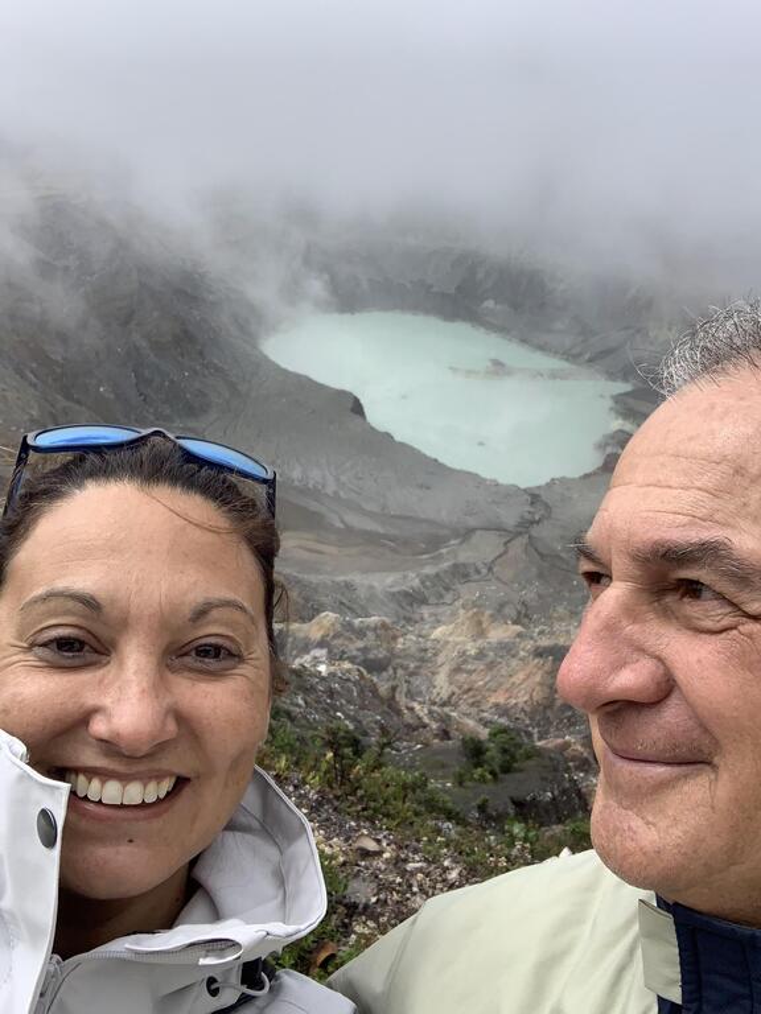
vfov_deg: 56.8
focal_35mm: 32
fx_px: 938
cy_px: 507
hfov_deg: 44.2
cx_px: 380
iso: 16
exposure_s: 1/626
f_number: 2.2
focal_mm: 2.87
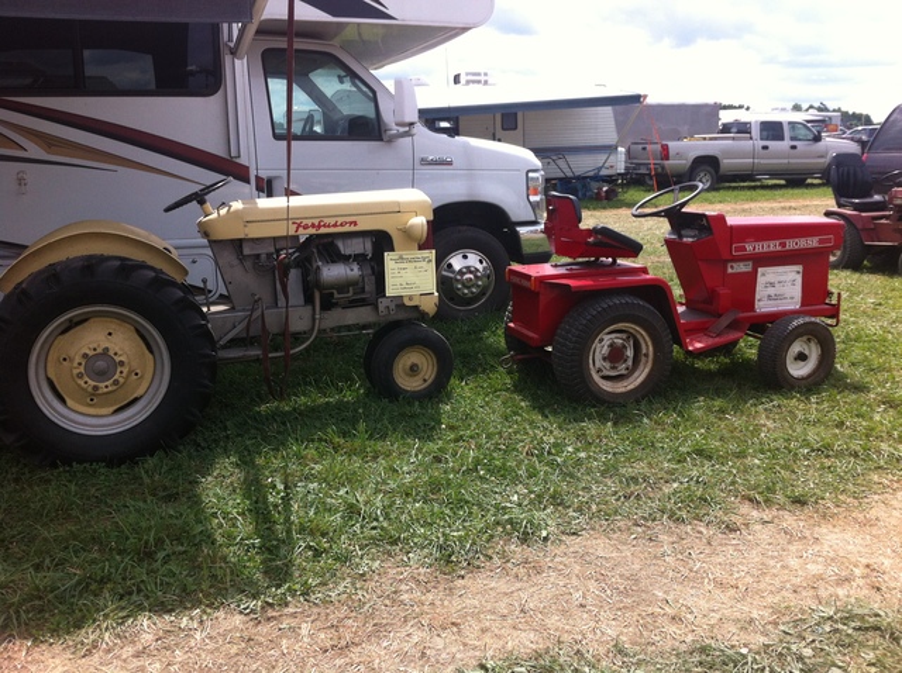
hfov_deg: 52.7
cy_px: 336
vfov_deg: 40.6
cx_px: 451
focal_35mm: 35
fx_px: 911
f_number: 2.8
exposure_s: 1/973
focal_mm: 3.85
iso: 80
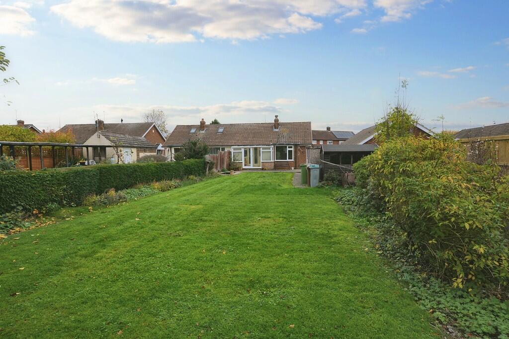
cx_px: 254
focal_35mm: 15
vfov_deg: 77.3
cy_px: 170
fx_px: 212
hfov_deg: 100.4
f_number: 8
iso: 180
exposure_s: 1/250
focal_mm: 10
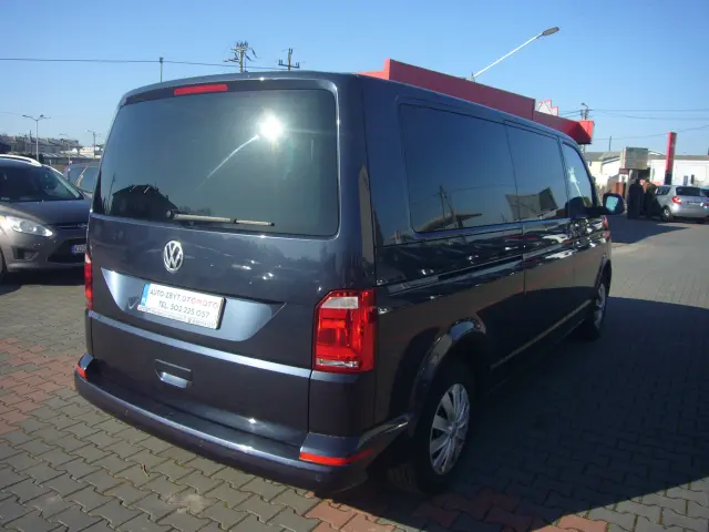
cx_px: 354
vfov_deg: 49.7
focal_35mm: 28
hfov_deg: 63.4
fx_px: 573
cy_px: 266
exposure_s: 1/250
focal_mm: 4.6
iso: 80
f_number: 5.6
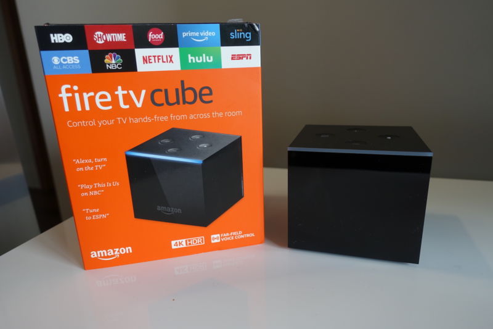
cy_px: 164
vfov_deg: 53.1
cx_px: 246
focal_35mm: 24
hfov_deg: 73.8
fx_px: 329
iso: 125
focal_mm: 8.8
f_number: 2.8
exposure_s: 1/40
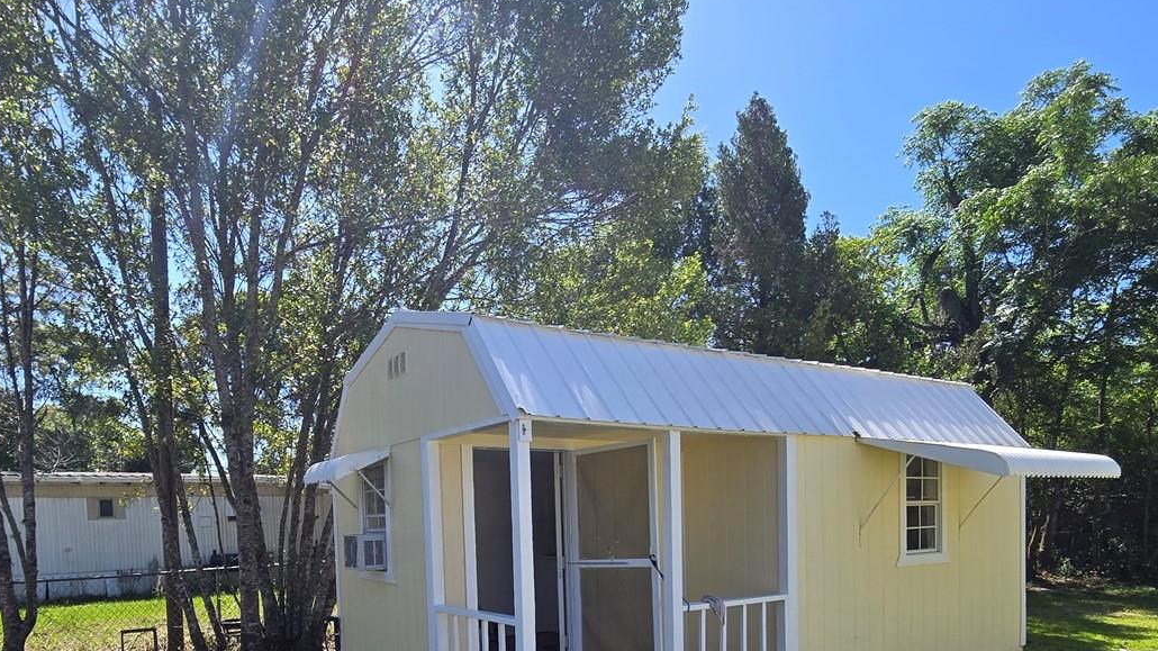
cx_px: 528
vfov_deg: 47.0
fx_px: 675
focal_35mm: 22
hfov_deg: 81.0
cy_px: 570
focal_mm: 2.2
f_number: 2.2
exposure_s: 1/1265
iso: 50
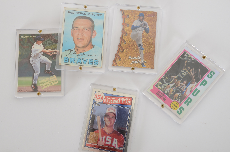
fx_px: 383
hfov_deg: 33.5
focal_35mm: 60
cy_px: 76
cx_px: 115
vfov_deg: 22.5
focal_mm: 40
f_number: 13
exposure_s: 1/100
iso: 125
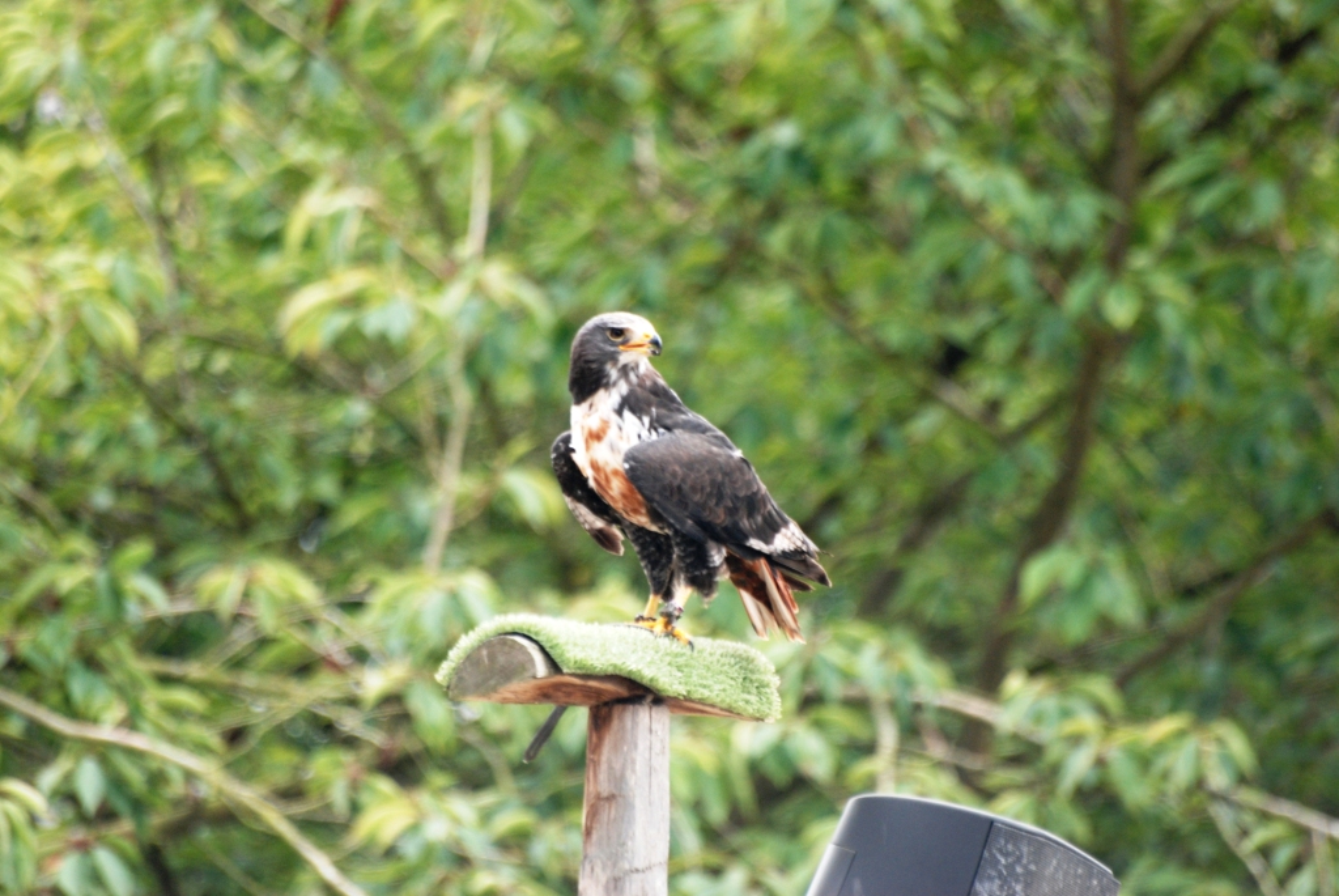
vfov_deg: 3.1
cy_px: 448
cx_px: 670
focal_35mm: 450
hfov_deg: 4.6
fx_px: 16754
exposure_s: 1/125
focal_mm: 300
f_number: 5.6
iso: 400
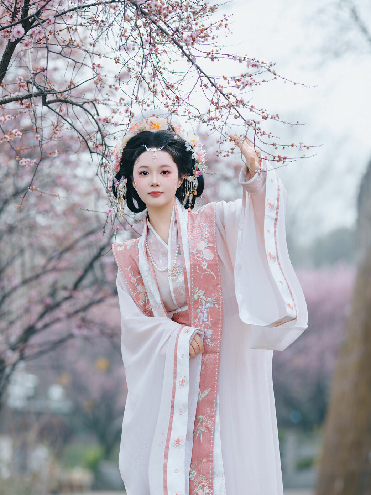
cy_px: 266
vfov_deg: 13.5
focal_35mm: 146
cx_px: 187
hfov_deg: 10.2
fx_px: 2087
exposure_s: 1/125
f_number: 3.2
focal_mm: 135
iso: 100
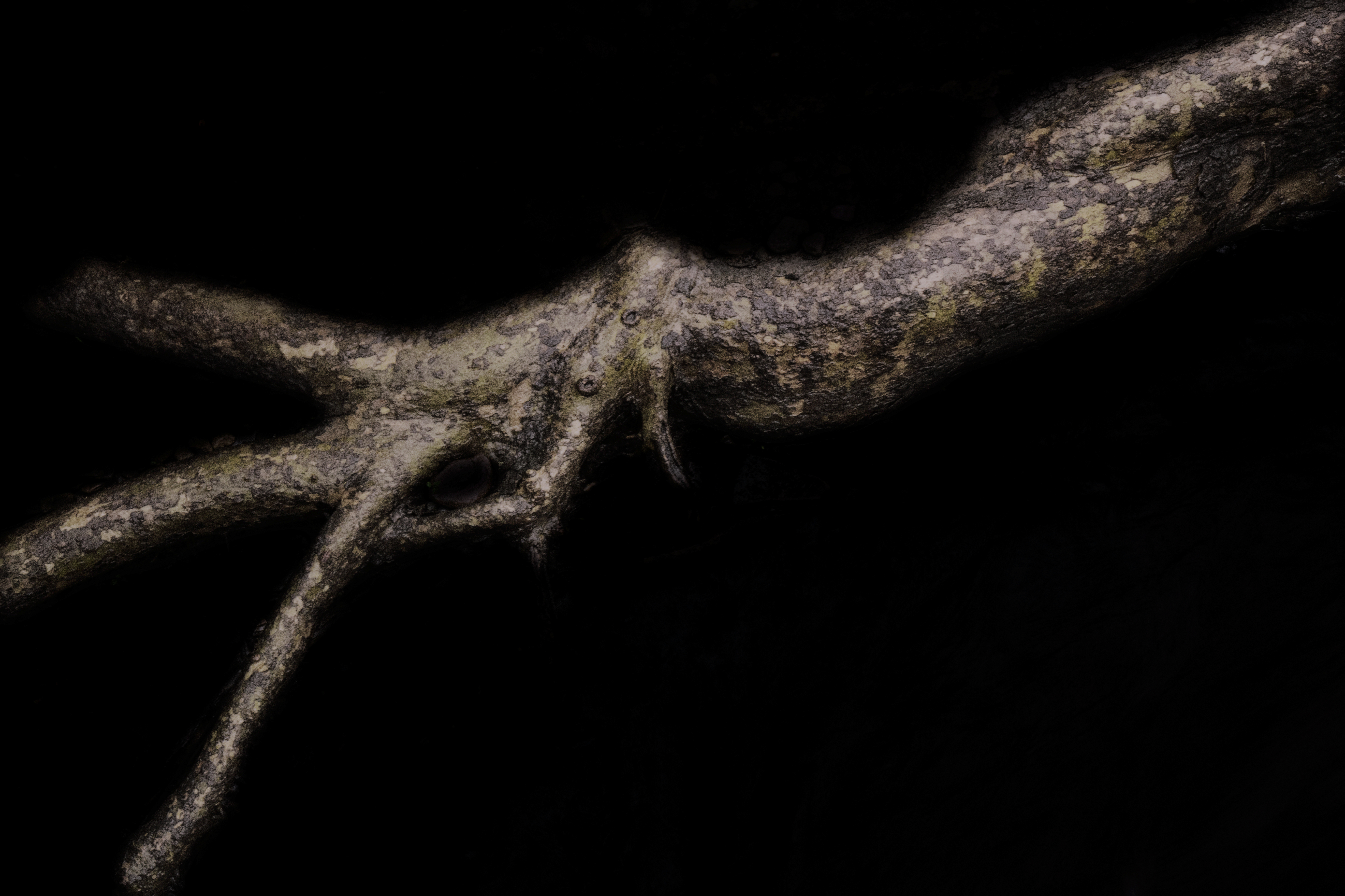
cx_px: 672
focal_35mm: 137
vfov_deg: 10.0
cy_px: 448
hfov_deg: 15.0
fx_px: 5118
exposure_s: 1/8
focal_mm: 50.23
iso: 400
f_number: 10
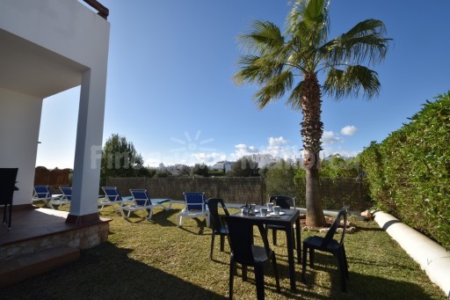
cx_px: 225
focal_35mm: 15
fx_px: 187
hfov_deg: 100.4
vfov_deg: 77.3
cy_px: 150
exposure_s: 1/200
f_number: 11
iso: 100
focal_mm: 10
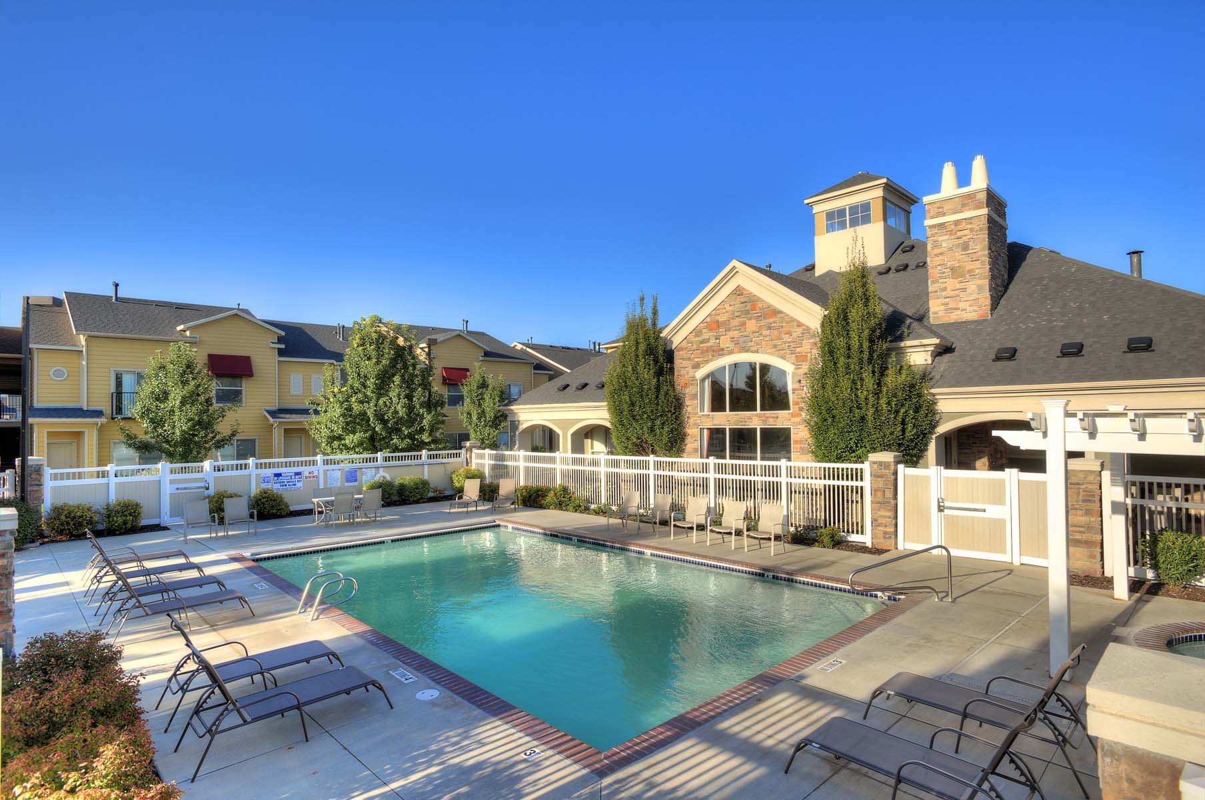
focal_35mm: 19
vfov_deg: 64.4
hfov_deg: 87.0
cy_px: 400
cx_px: 602
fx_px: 635
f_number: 11
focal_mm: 19
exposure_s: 1/125
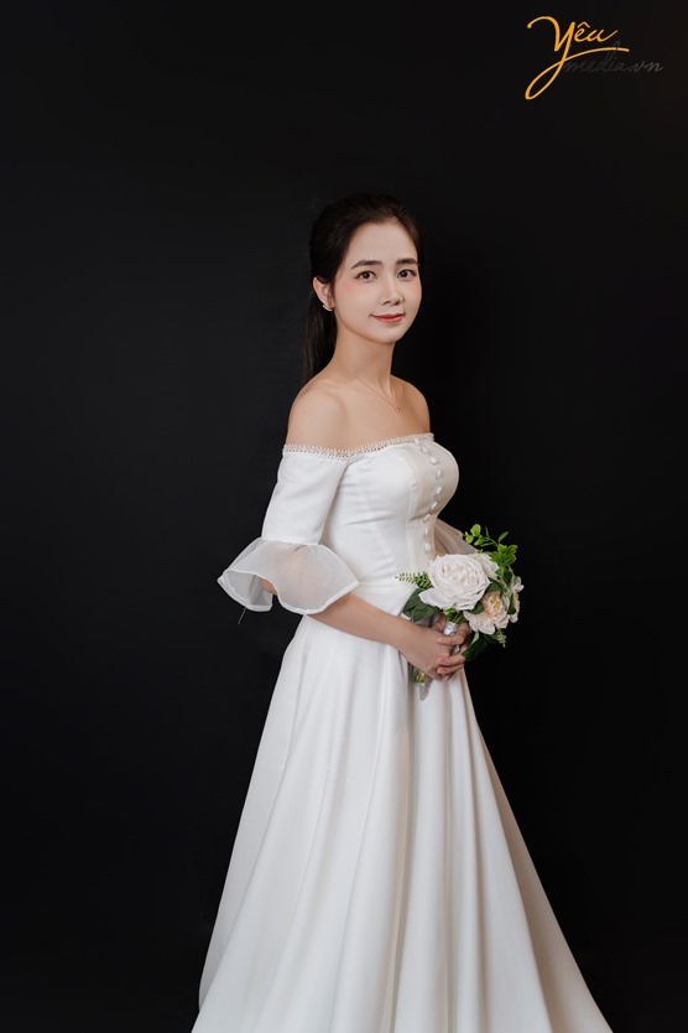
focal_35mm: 48
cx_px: 344
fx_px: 1387
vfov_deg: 40.8
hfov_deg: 27.9
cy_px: 516
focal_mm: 48.4
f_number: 3.2
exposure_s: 1/100
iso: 50
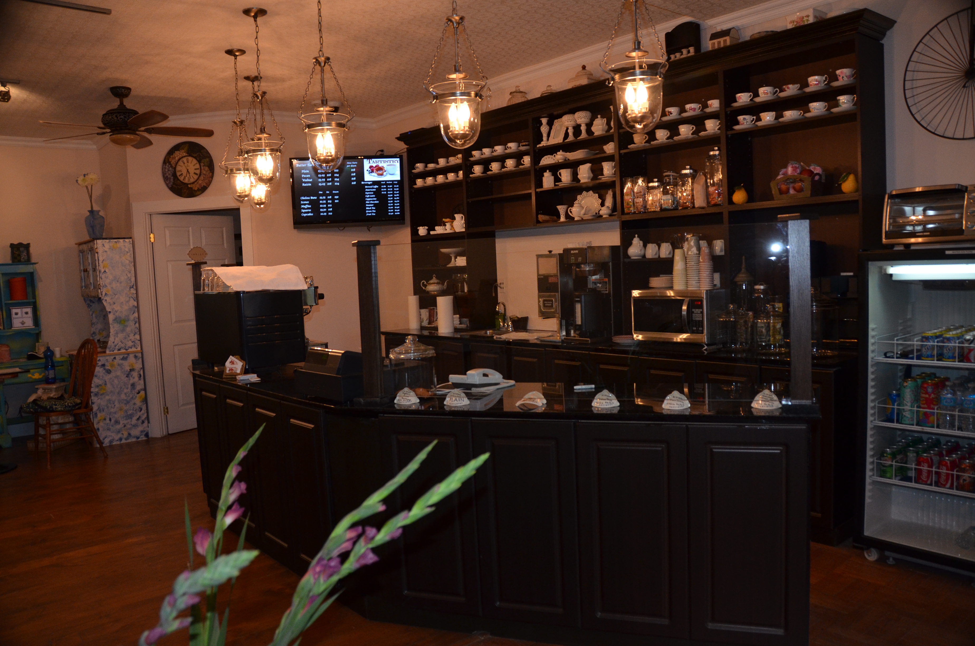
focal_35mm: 27
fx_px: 730
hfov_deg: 67.5
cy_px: 323
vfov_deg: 47.7
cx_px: 488
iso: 800
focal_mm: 18
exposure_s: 1/60
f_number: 3.5
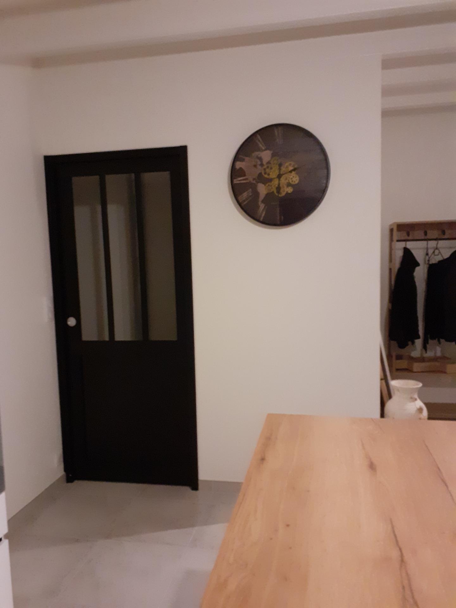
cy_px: 304
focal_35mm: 27
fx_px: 474
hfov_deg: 51.4
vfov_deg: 65.3
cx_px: 228
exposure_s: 1/25
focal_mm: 3.6
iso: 500
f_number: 1.9
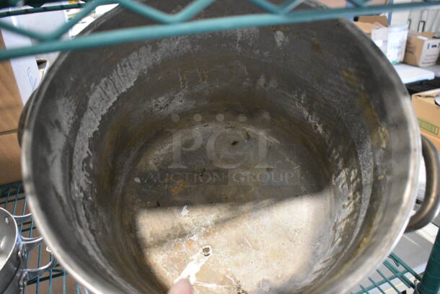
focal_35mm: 27
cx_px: 220
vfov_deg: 48.0
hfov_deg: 67.3
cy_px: 147
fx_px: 330
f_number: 3.5
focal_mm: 18
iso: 4500
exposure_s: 1/125
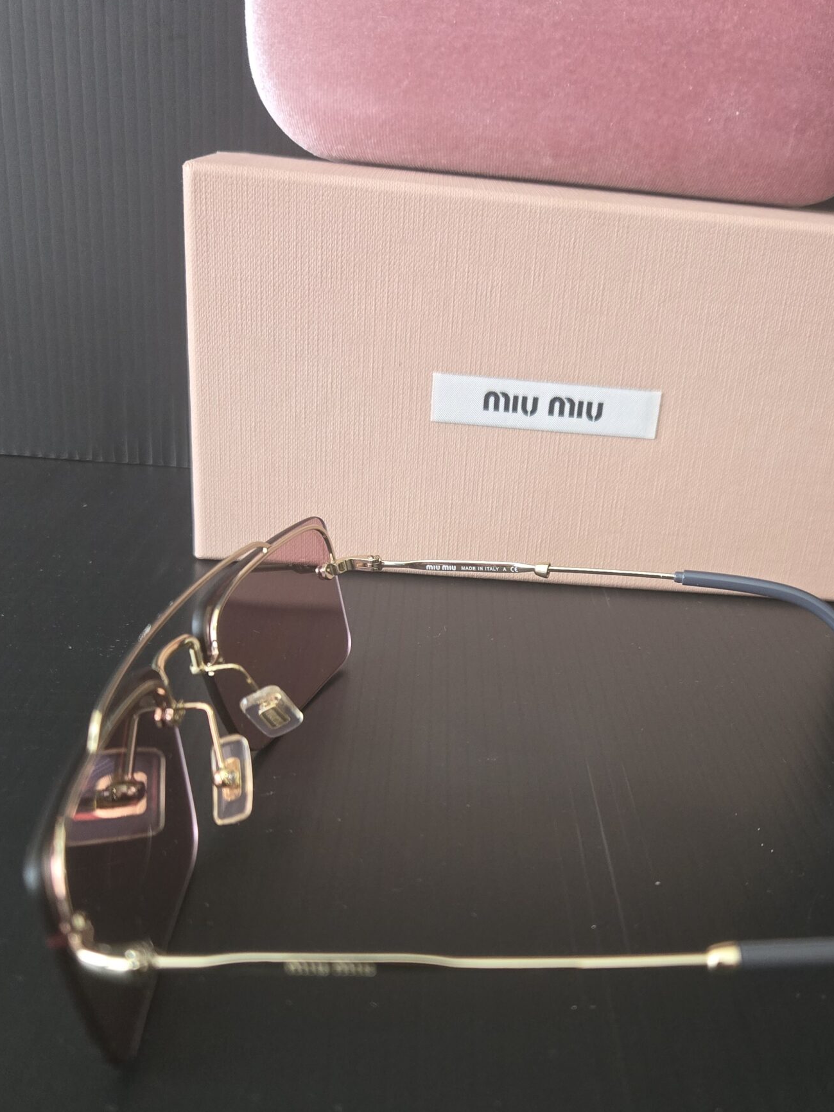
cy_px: 663
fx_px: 1092
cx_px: 517
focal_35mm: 34
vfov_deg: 53.6
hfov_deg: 41.5
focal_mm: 5.4
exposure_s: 1/120
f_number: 1.8
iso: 800
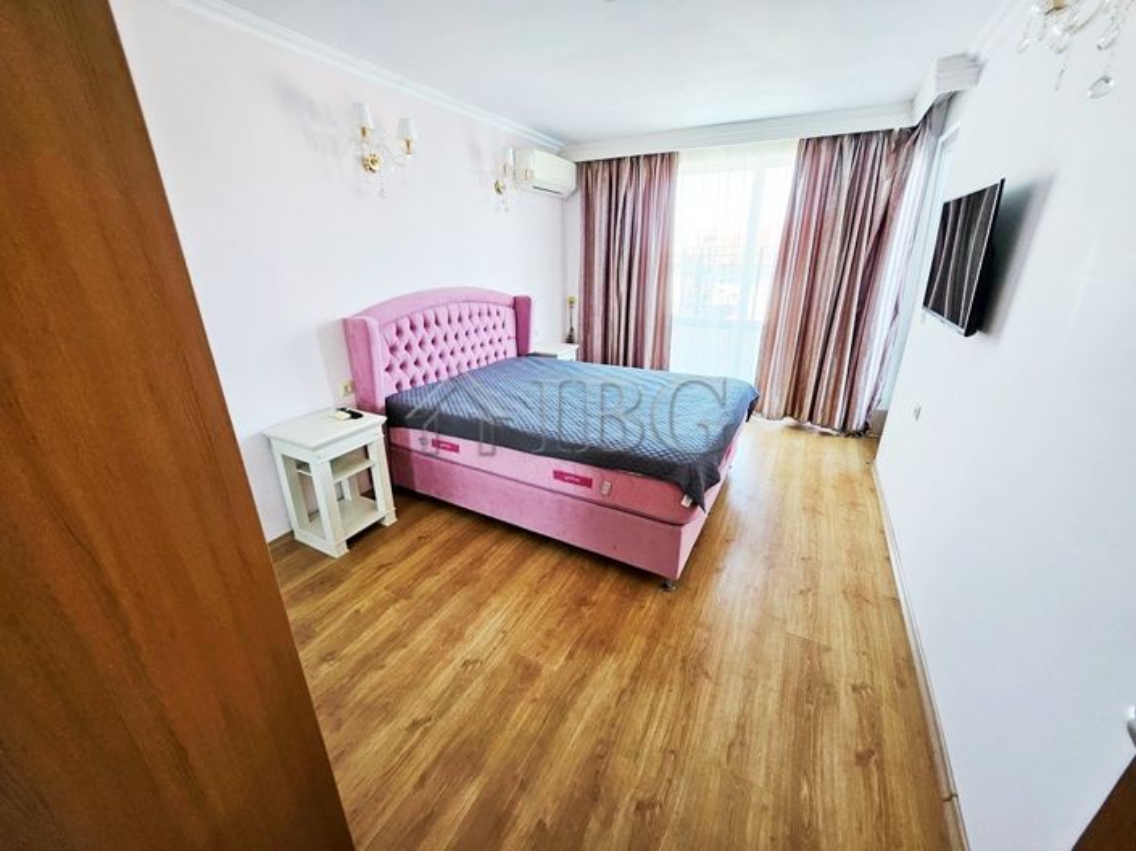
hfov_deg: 106.2
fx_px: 426
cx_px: 568
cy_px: 426
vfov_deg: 89.9
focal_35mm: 13
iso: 125
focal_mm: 1.7
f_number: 2.2
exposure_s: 1/50
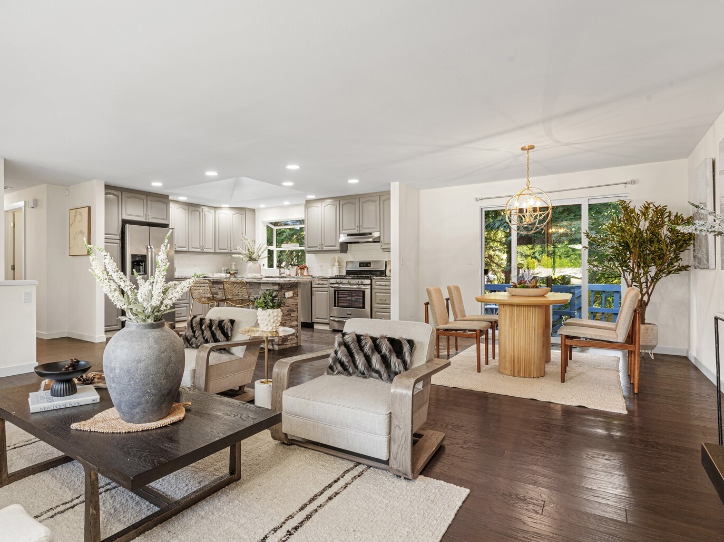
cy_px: 283
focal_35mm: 19
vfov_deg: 68.6
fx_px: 397
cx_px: 283
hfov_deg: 83.5
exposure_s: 1/1.67
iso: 100
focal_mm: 16
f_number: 11
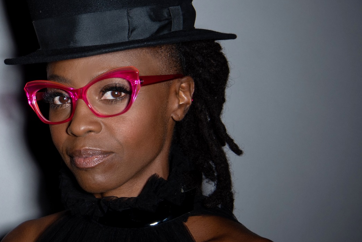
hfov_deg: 15.1
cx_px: -92
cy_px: 85
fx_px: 1308
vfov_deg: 10.6
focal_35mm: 130
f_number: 13
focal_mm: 45
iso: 100
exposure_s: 1/200
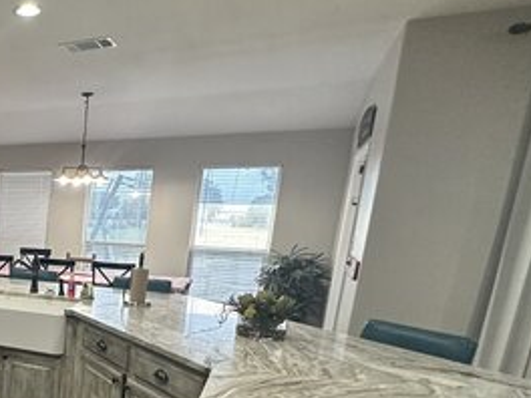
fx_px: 522
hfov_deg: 42.4
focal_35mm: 34
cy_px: 322
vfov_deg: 40.0
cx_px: -54
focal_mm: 2.22
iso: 320
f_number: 2.2
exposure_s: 1/60
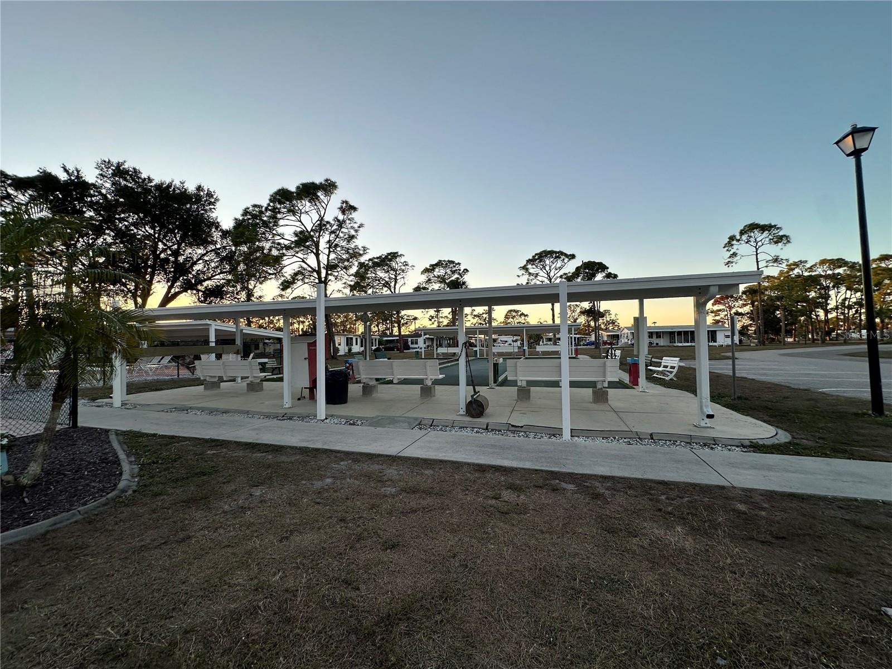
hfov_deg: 102.1
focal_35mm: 14
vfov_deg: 85.7
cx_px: 446
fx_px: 361
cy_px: 334
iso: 40
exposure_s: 1/256
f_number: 2.2
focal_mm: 2.22
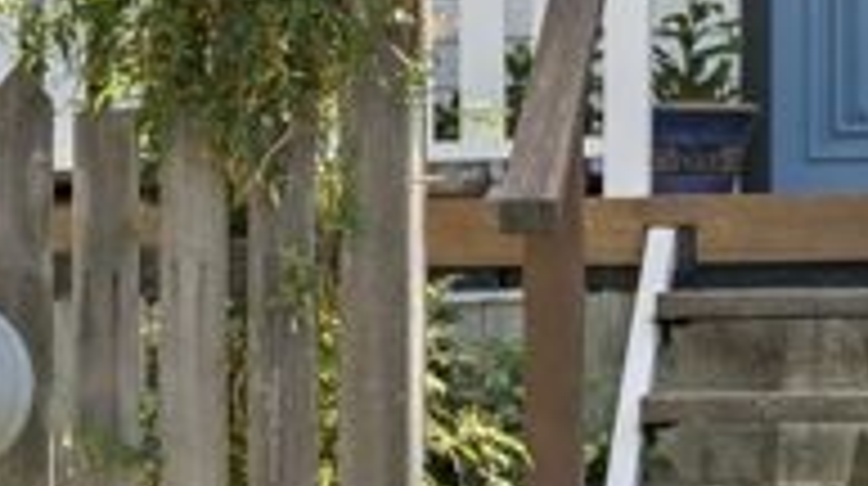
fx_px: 2896
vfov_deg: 9.5
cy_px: -11
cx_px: 103
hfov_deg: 16.8
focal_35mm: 126
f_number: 2.8
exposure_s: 1/3200
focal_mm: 29
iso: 800
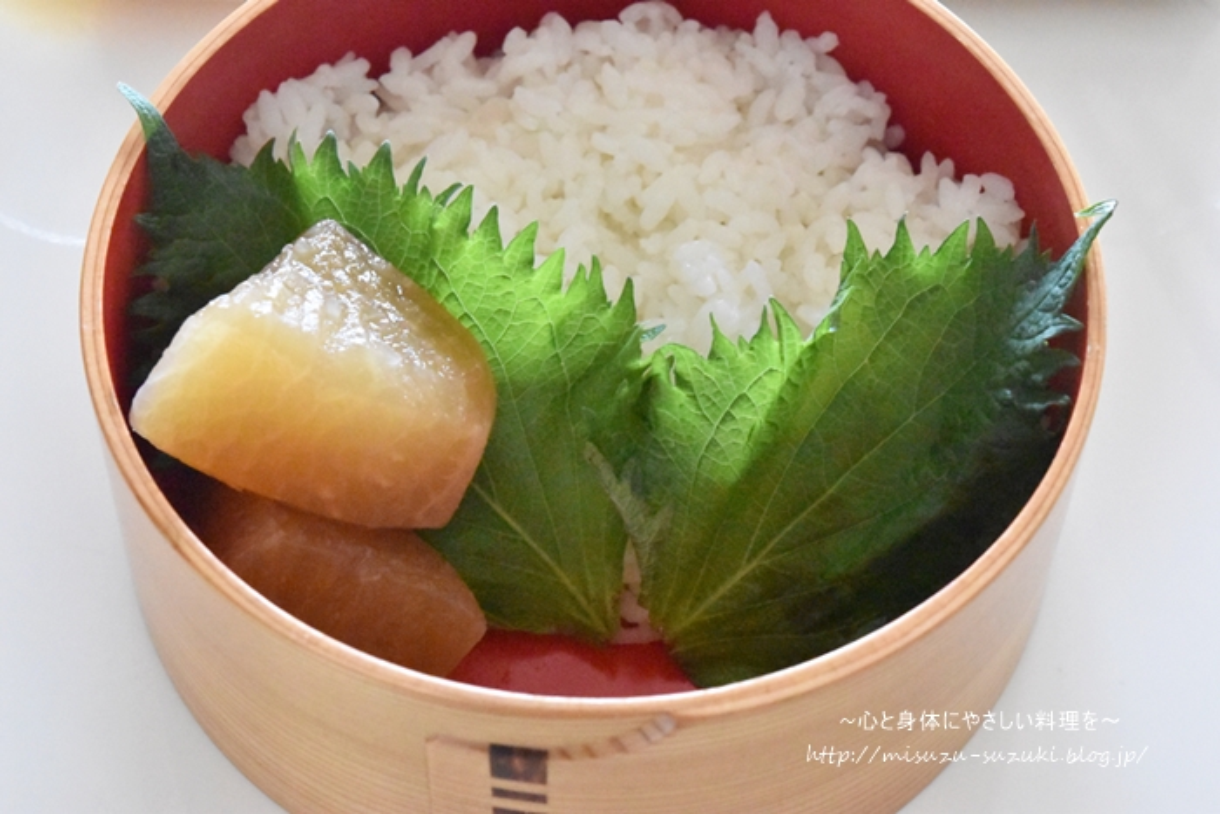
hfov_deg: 22.6
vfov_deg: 15.2
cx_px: 610
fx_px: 3050
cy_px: 407
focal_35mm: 90
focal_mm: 60
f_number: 9
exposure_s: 1/100
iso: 18000
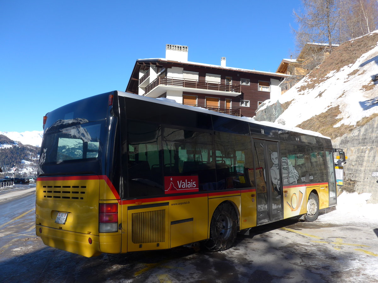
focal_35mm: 29
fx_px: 317
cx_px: 189
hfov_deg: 61.7
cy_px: 142
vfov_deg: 48.2
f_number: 2.8
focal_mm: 6
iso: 80
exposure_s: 1/1300
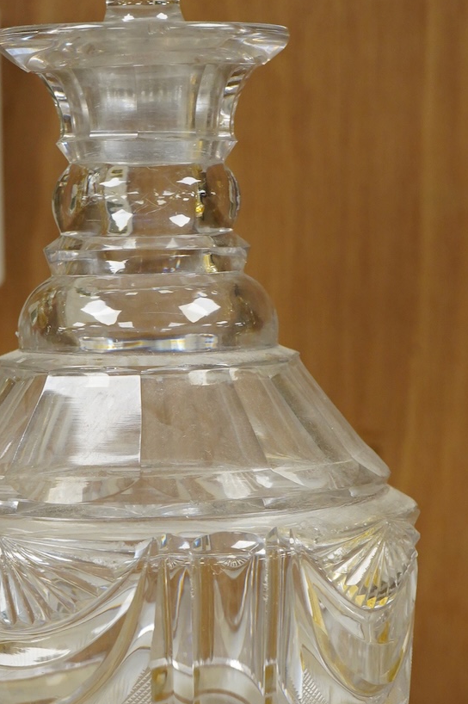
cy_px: 386
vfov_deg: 16.5
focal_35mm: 124
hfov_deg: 11.0
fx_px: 2422
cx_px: 158
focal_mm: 59
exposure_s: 1/80
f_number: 9
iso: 2500
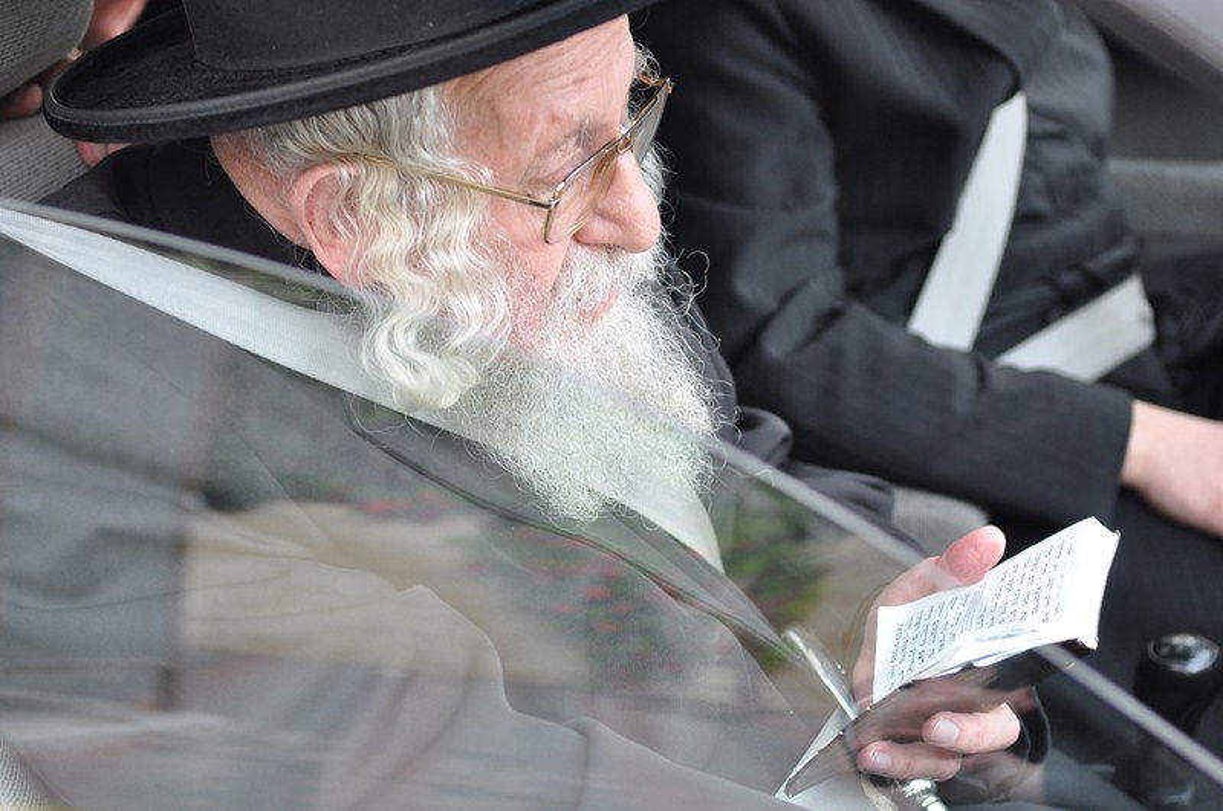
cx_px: 612
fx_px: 2799
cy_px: 406
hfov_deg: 24.7
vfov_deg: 16.5
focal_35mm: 82
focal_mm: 55
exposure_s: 1/60
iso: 500
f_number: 4
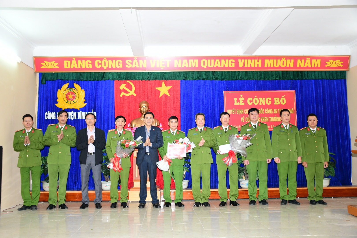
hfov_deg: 55.1
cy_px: 119
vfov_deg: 38.4
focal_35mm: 34
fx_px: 342
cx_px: 178
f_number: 3.8
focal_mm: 23
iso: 1000
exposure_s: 1/200
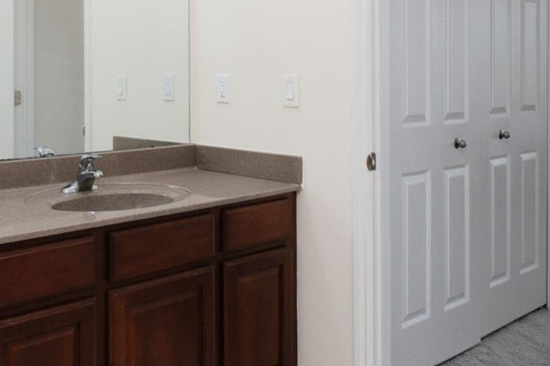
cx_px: 138
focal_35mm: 44
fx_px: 672
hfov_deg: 43.1
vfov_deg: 29.8
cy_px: 71
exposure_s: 1/125
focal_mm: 10
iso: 640
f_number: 8
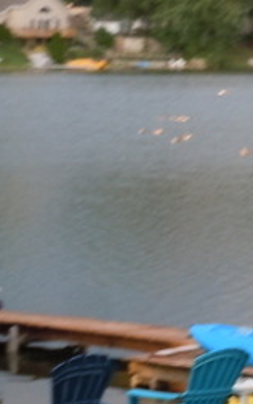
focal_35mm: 248
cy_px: 211
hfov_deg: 5.3
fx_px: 2738
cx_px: 367
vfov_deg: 8.5
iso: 250
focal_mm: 13.2
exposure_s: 1/80
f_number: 5.2
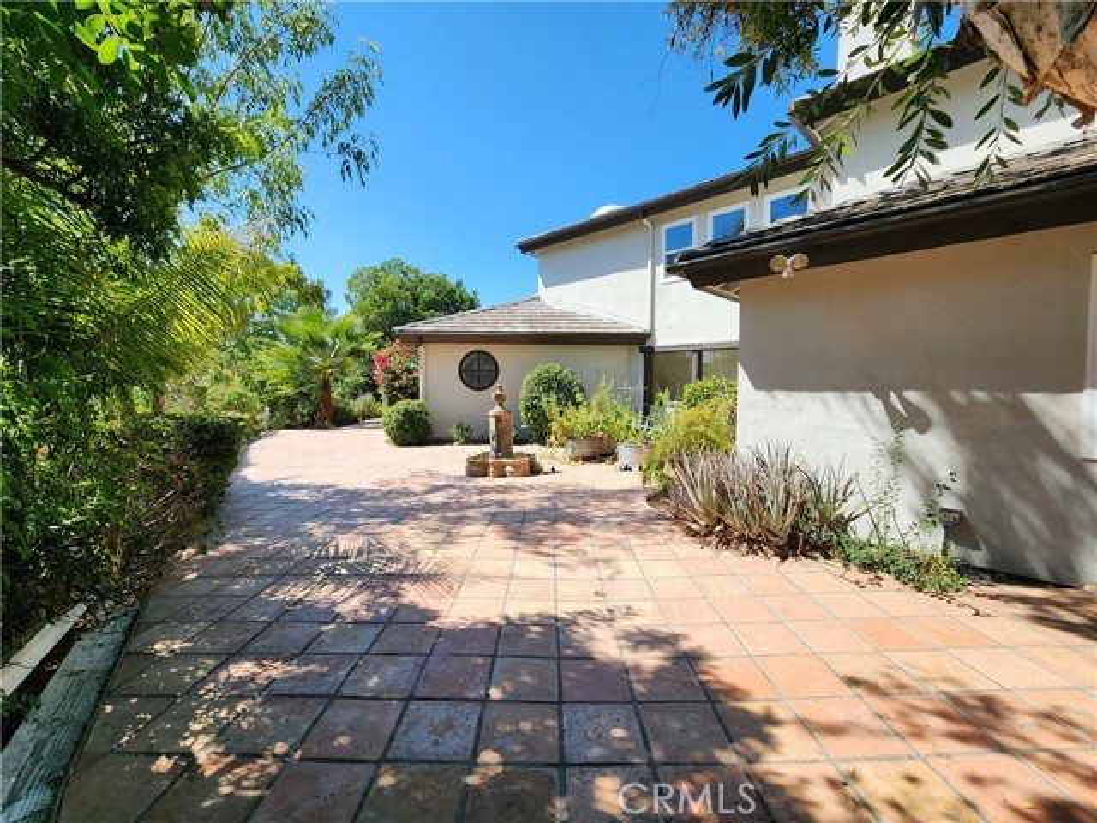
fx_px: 412
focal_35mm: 13
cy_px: 412
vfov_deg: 89.9
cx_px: 548
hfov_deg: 106.2
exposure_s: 1/1265
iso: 50
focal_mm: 2.2
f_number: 2.2
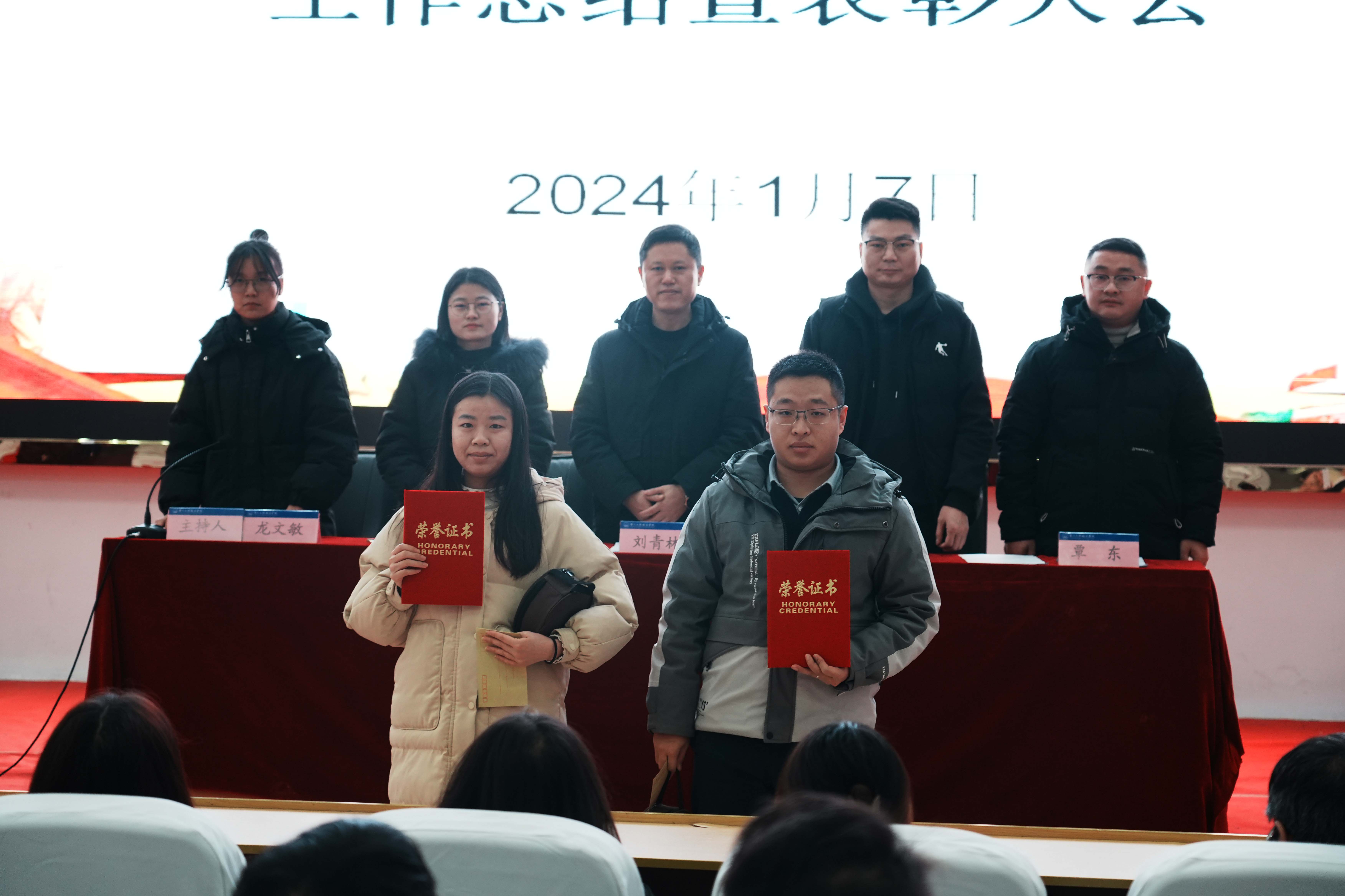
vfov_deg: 20.3
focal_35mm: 67
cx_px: 672
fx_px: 2503
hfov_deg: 30.1
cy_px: 448
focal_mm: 67
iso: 1600
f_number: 4
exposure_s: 1/100
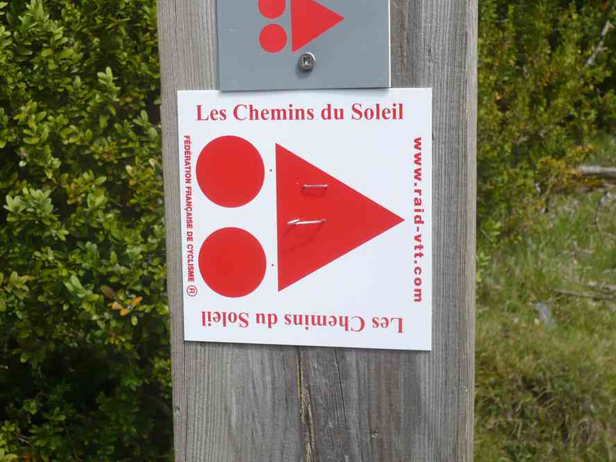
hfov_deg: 32.2
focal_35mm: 60
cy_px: 231
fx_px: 1068
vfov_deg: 24.4
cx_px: 308
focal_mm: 6.6
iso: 100
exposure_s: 1/125
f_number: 9
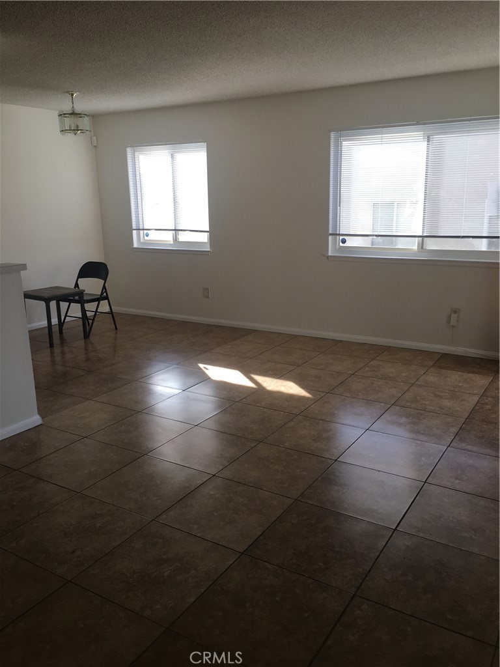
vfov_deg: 61.7
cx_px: 250
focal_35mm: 29
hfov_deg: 48.2
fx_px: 559
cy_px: 334
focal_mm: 4.15
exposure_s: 1/120
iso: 32
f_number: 2.2
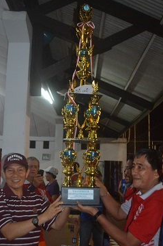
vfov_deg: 48.5
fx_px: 272
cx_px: 76
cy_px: 120
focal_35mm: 40
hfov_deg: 33.3
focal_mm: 24
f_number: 4
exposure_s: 1/60
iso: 3200
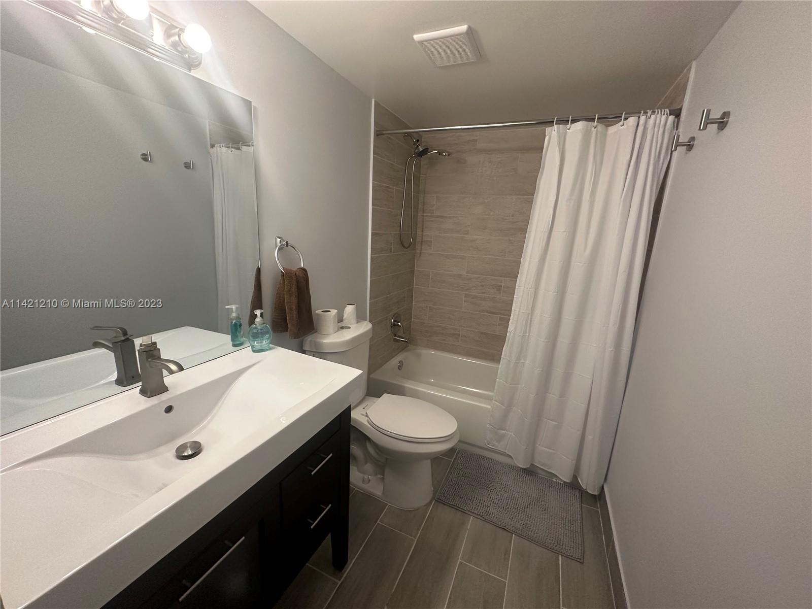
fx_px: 328
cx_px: 406
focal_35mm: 14
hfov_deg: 102.1
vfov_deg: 85.7
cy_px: 304
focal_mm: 2.22
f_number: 2.2
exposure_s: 1/120
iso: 250
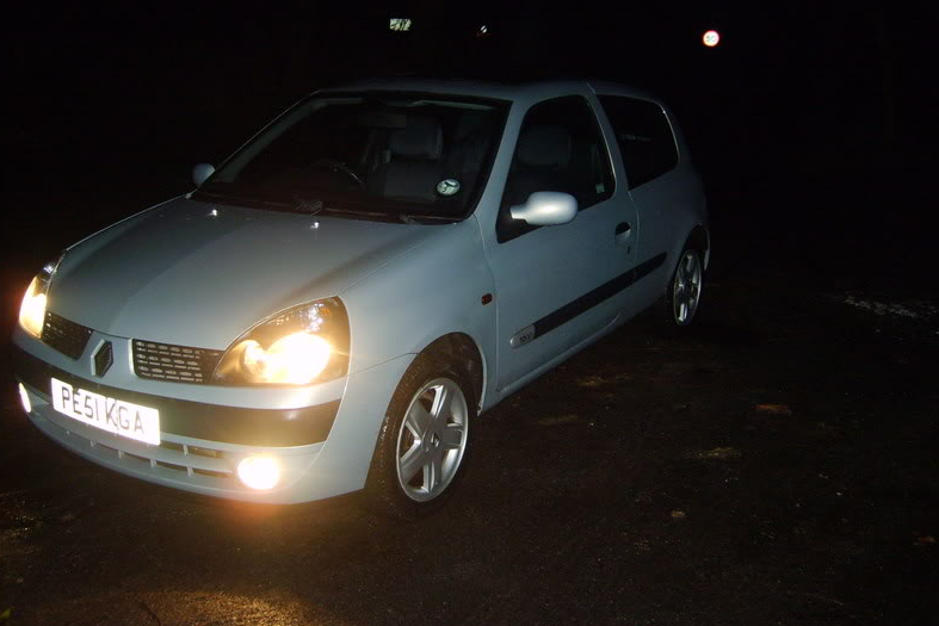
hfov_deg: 51.9
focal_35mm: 37
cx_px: 463
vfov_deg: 35.9
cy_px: 273
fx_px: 965
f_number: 2.8
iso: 208
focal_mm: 5.8
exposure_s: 1/45
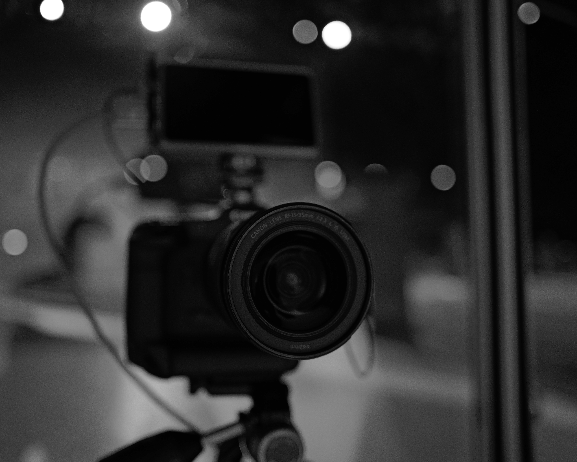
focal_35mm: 32
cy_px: 234
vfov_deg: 45.8
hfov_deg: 55.5
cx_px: 255
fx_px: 546
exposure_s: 1/60
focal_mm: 28
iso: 400
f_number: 1.7
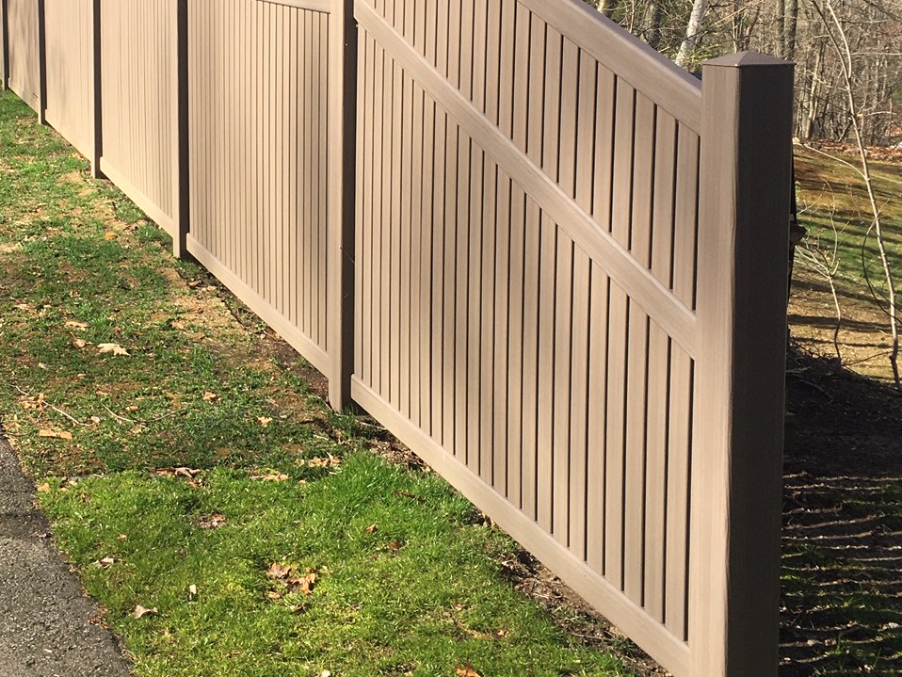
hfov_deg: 31.0
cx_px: 196
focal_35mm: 61
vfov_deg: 23.8
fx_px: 1590
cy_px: 158
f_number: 2.2
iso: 25
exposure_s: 1/680
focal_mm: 4.15
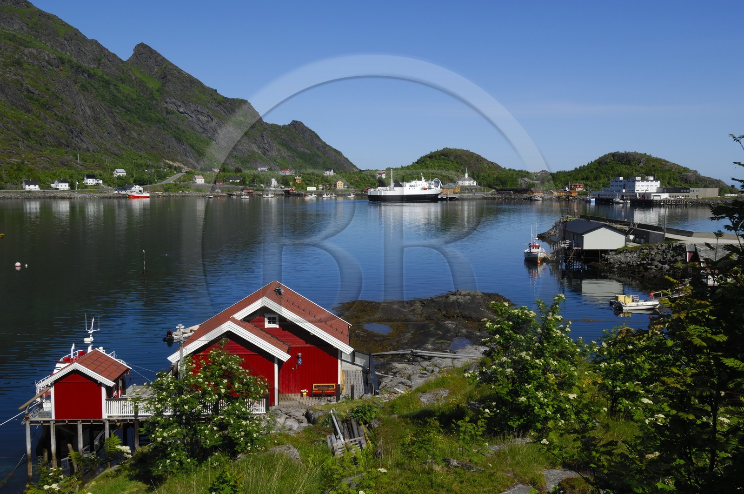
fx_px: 681
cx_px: 372
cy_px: 247
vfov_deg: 39.9
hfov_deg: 57.3
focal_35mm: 33
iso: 100
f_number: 14
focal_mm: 22
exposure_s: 1/125
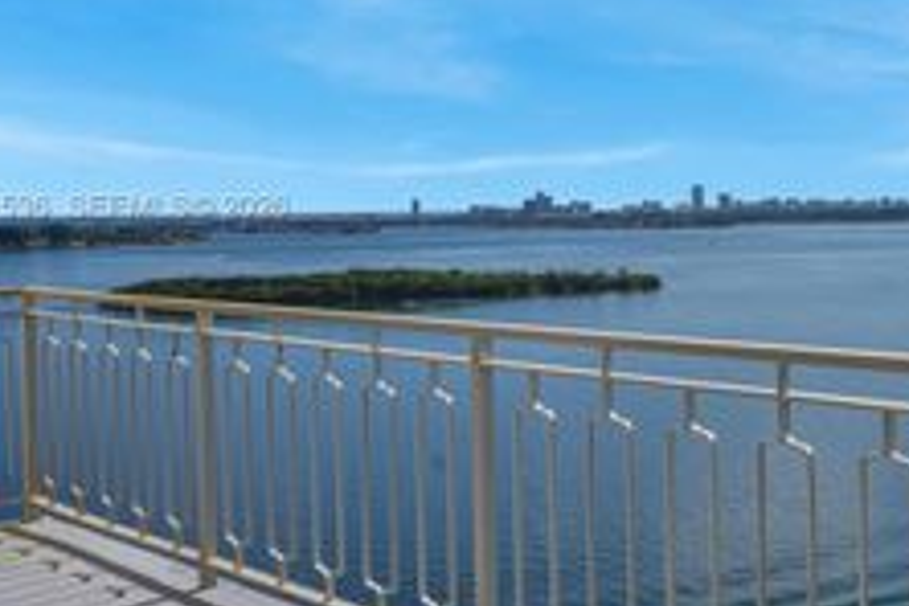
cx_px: 913
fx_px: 1136
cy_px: 209
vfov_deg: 29.7
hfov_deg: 38.6
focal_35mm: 45
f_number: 13
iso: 320
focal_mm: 20
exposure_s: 1/2000
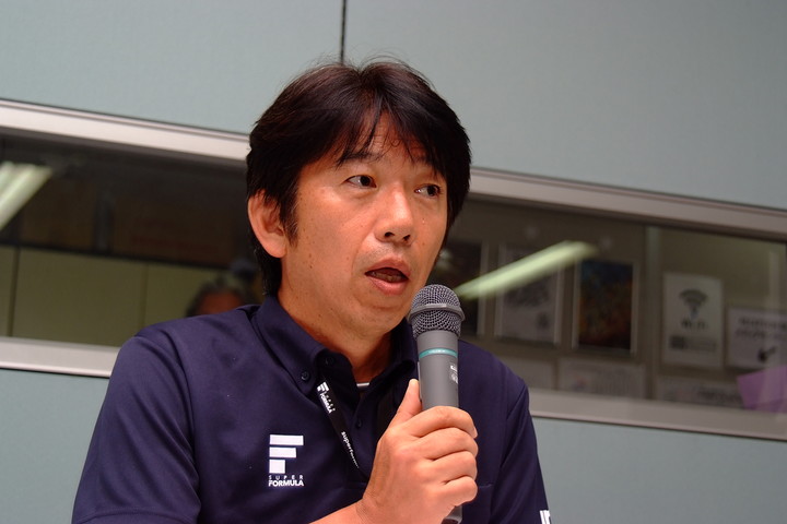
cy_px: 262
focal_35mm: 87
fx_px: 1902
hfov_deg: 23.4
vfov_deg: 15.7
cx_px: 394
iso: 400
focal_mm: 58
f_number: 4.8
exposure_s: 1/250
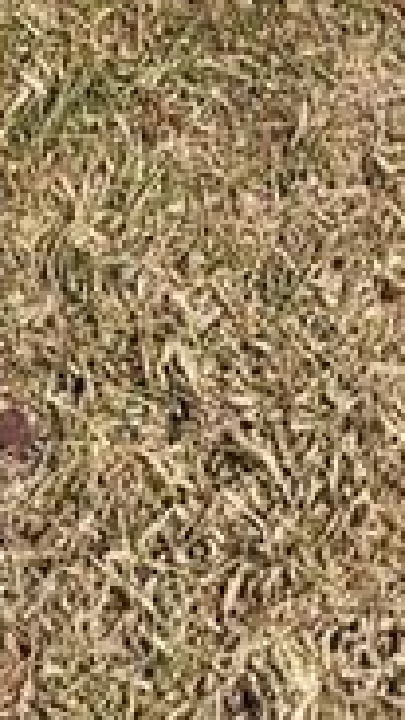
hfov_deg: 13.0
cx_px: 79
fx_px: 1775
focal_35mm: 93
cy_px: -1605
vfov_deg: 10.5
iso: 50
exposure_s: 1/5172
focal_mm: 2.2
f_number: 2.2
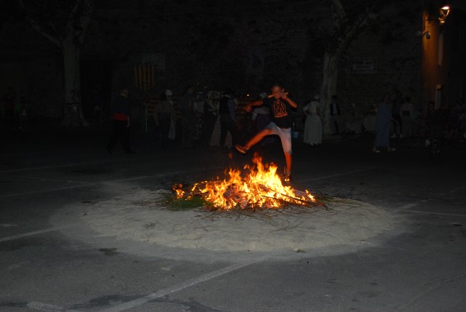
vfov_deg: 30.0
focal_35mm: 45
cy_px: 156
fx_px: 583
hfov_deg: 43.5
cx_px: 233
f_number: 4.8
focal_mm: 30
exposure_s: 1/60
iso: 360
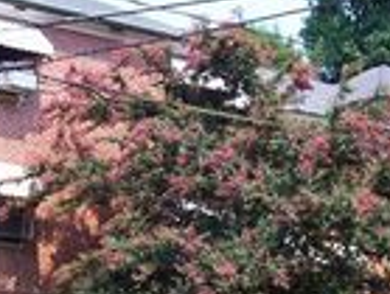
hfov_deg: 16.1
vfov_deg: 12.2
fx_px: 1378
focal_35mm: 122
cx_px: 216
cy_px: 214
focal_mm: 5.6
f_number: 2.7
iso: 80
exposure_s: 1/641
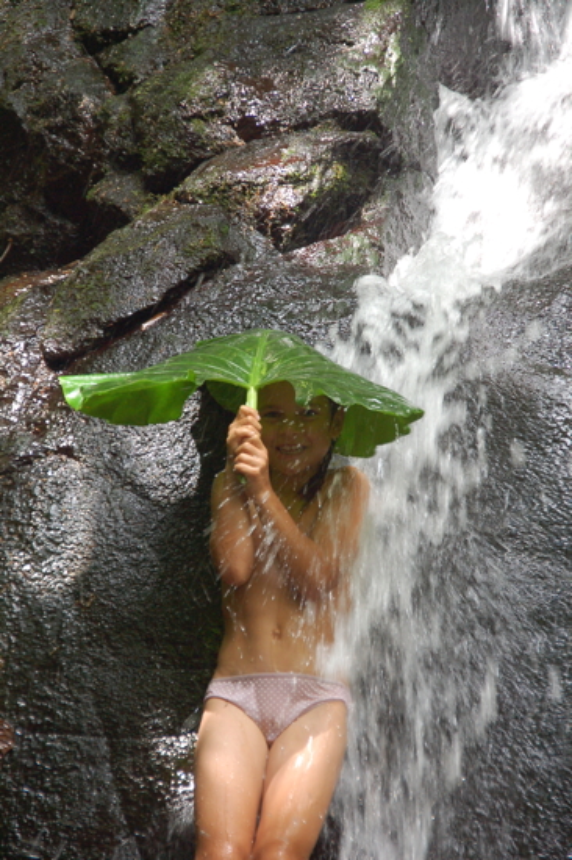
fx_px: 4152
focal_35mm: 174
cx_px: 286
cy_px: 430
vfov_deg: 11.8
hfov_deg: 7.9
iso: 800
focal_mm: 116
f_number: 6
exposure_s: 1/80
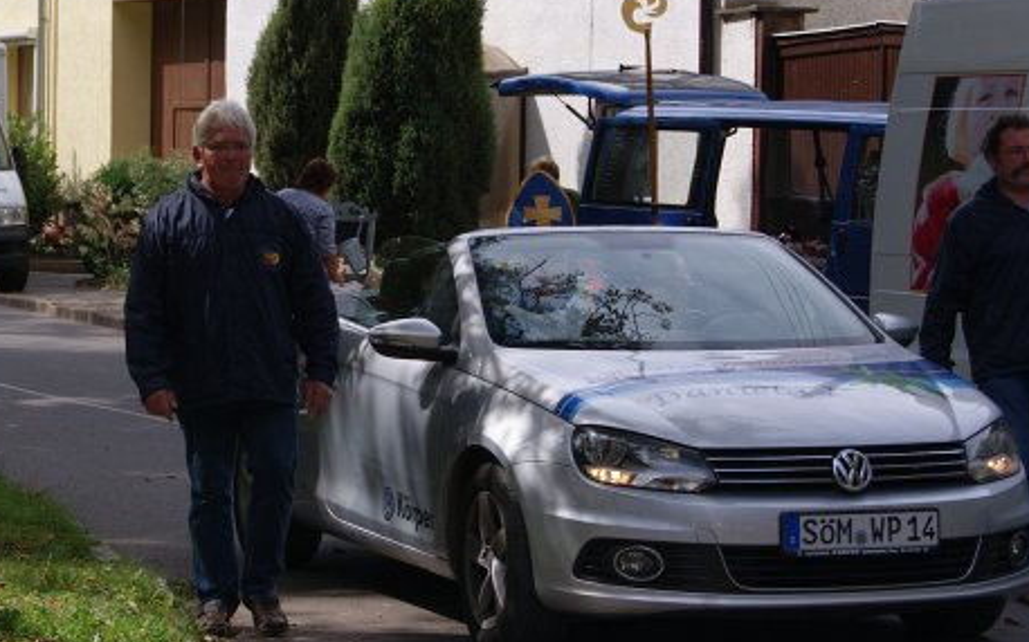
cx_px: 436
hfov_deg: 17.7
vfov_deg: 11.1
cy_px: 231
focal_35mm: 118
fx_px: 3300
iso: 100
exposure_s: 1/125
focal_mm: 55
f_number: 10
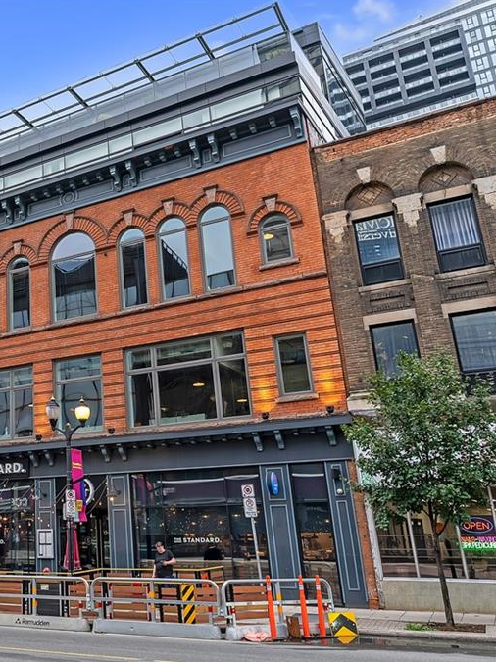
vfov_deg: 52.6
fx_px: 669
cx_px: 13
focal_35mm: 35
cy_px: 330
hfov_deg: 36.9
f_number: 7.1
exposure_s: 1/60
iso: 400
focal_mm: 24
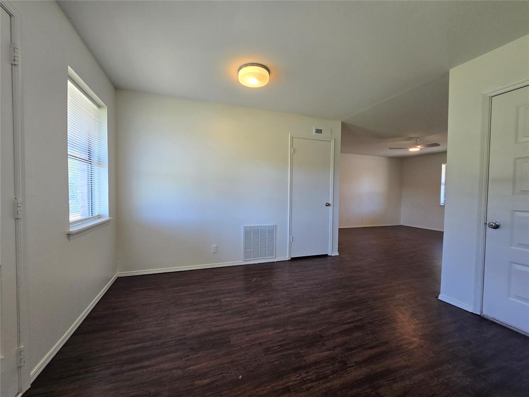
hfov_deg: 106.2
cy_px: 198
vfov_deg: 89.9
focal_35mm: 13
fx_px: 199
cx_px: 264
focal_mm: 2.2
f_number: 2.2
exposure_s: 1/60
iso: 80
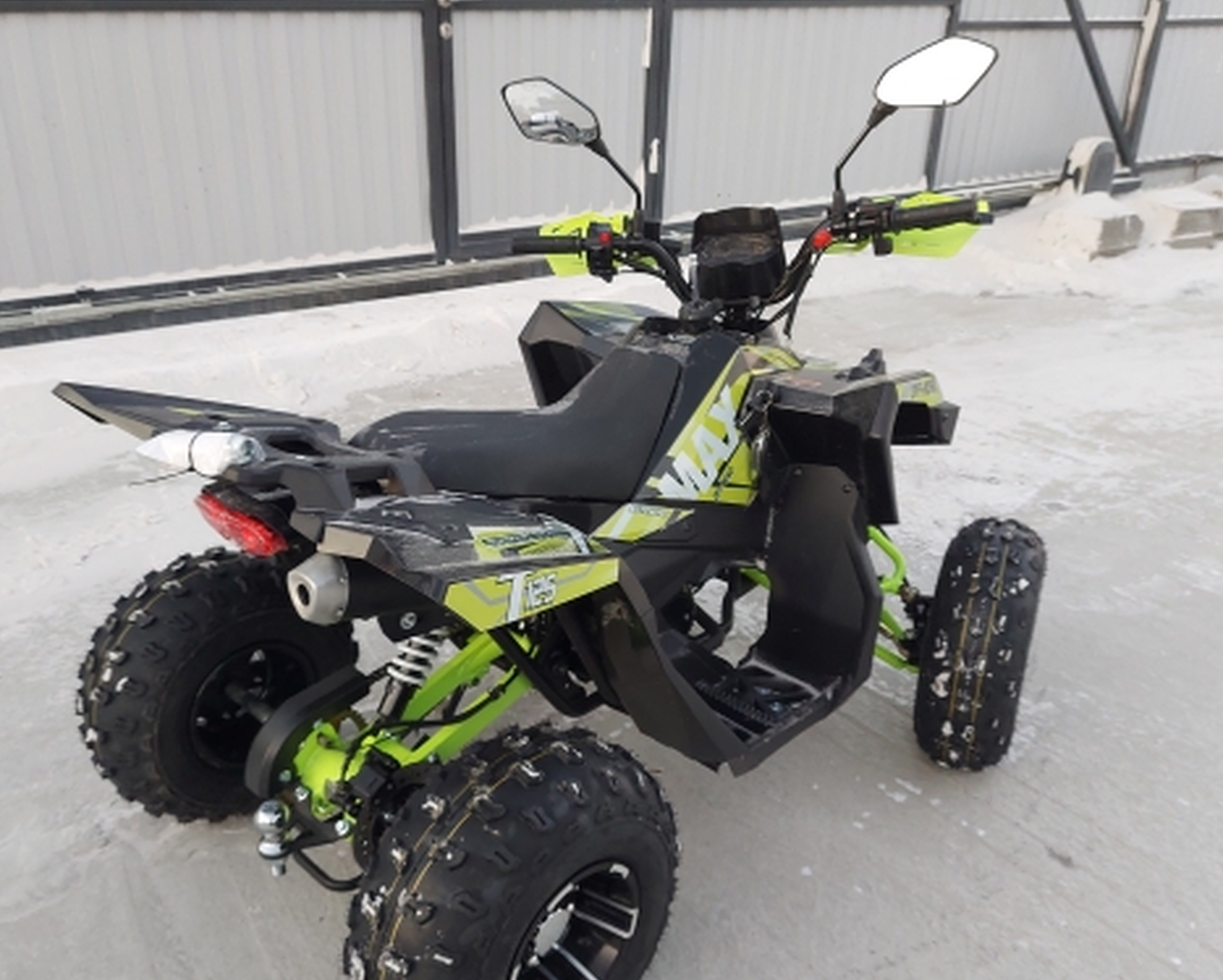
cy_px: 561
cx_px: 539
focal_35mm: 29
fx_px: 1050
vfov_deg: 49.8
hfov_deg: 60.3
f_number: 1.8
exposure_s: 1/50
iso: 160
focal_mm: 5.23
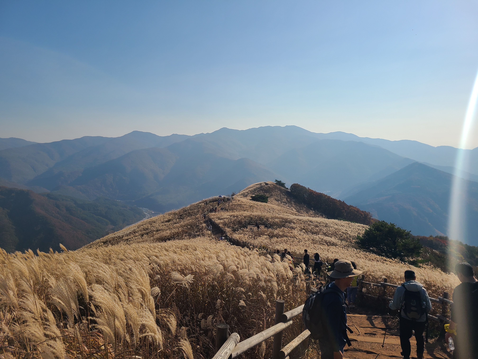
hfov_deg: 67.3
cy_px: 180
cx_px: 239
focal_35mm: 26
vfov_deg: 53.1
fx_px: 359
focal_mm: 5.4
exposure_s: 1/5795
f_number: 1.8
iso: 40
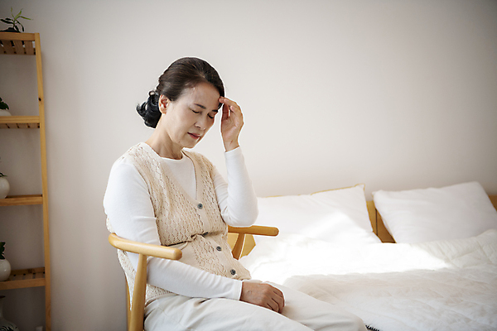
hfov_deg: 39.6
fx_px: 690
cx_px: 248
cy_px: 166
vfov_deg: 27.0
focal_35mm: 50
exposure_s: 1/250
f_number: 2.8
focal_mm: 50
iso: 400
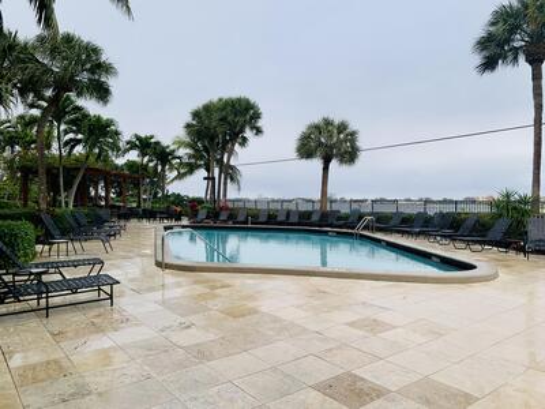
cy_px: 204
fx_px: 409
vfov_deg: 53.1
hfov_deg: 67.3
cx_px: 272
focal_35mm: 26
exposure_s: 1/616
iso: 25
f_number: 1.8
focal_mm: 4.25
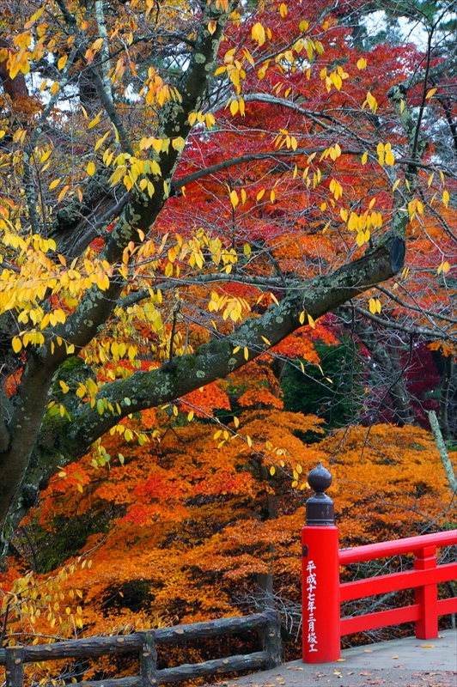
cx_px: 228
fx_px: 2126
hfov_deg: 12.3
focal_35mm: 111
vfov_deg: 18.4
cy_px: 344
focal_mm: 74.3
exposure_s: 1/80
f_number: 5.6
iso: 400
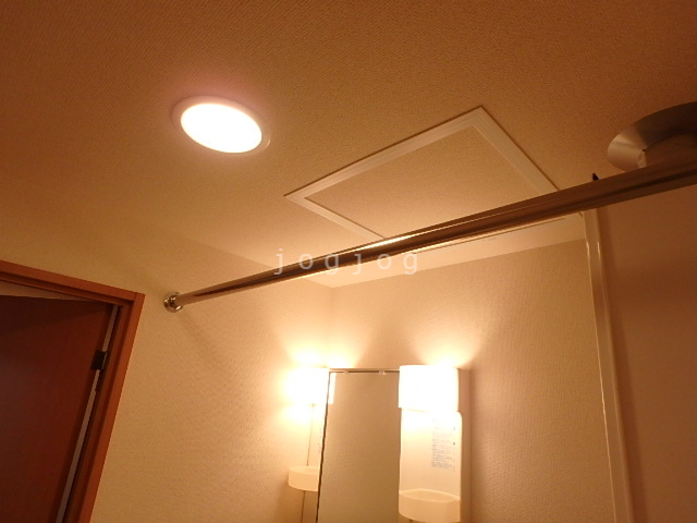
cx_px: 348
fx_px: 423
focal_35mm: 21
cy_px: 262
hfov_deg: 79.0
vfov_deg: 63.4
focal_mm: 3.7
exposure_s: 1/40
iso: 200
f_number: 3.5
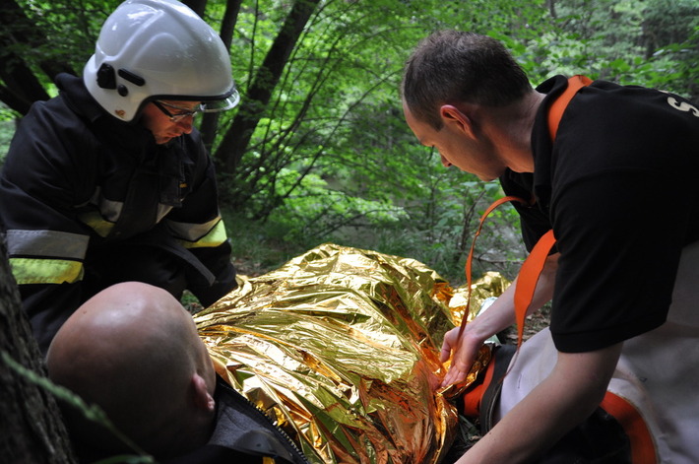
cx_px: 350
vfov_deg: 50.3
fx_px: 494
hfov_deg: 70.5
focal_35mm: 26
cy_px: 232
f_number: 2.8
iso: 500
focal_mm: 17
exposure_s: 1/160
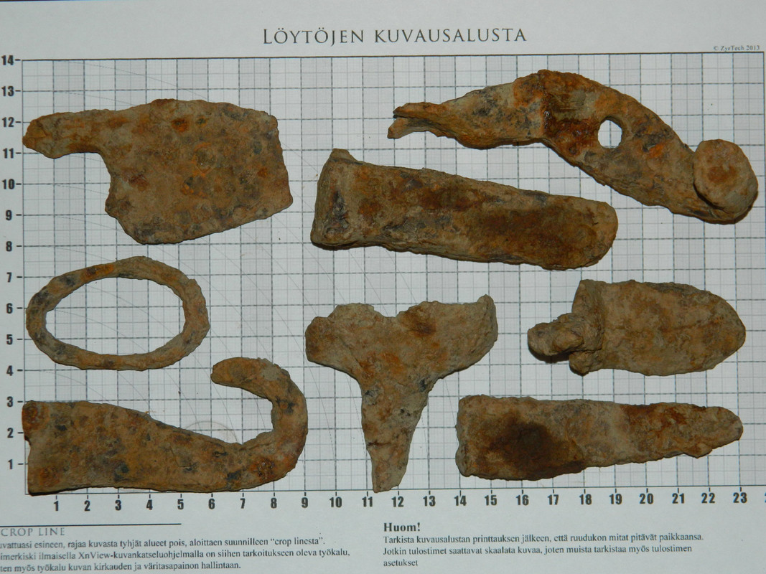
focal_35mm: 103
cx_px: 383
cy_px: 287
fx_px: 2279
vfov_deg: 14.4
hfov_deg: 19.1
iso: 200
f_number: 4.5
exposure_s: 1/60
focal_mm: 18.6
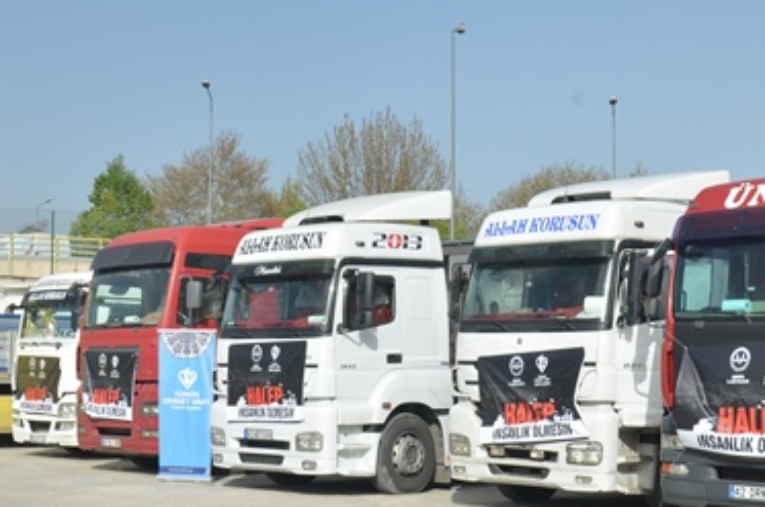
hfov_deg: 30.1
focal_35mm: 67
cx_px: 400
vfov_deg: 20.2
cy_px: 314
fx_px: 1421
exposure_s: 1/125
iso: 125
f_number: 13
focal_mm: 26
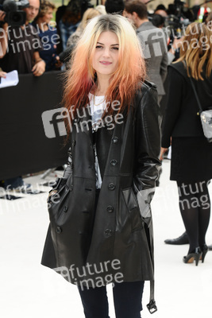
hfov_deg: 11.4
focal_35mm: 120
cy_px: 159
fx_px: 1059
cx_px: 106
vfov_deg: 17.1
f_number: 5.6
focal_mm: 80
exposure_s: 1/250
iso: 320
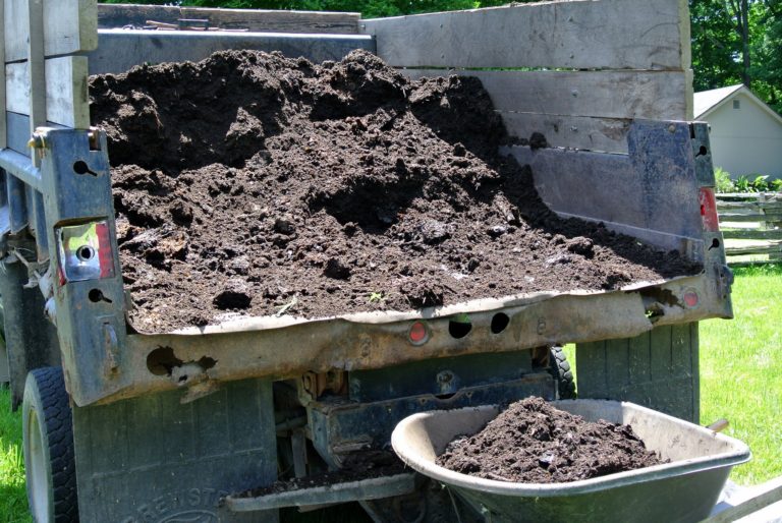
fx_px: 979
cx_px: 391
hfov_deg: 43.6
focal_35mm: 45
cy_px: 262
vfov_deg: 29.9
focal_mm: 16.9
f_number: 4.5
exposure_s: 1/125
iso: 100
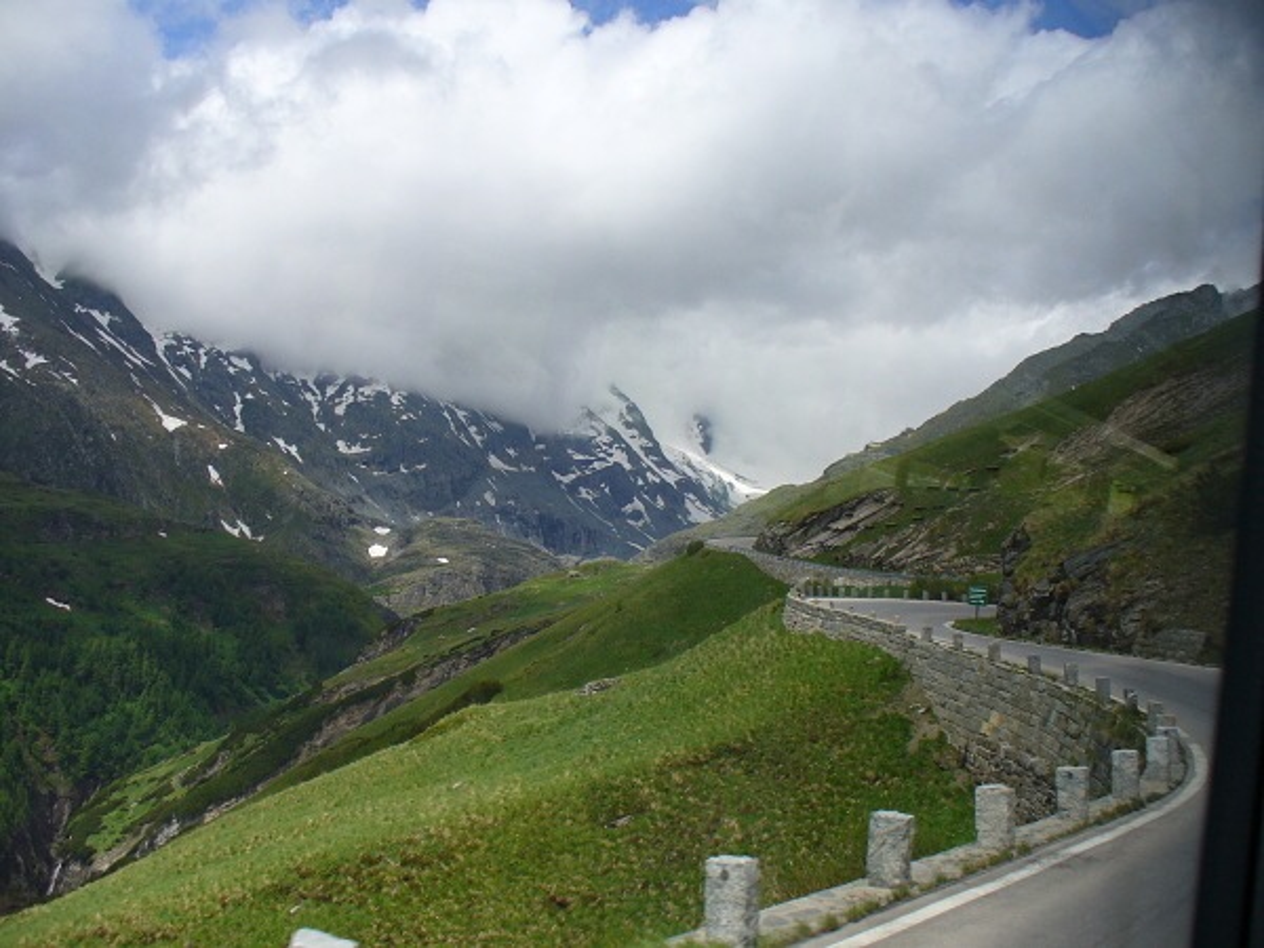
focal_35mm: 37
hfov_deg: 50.1
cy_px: 474
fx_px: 1351
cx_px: 632
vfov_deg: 38.7
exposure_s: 1/200
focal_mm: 6.1
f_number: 5.6
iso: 80
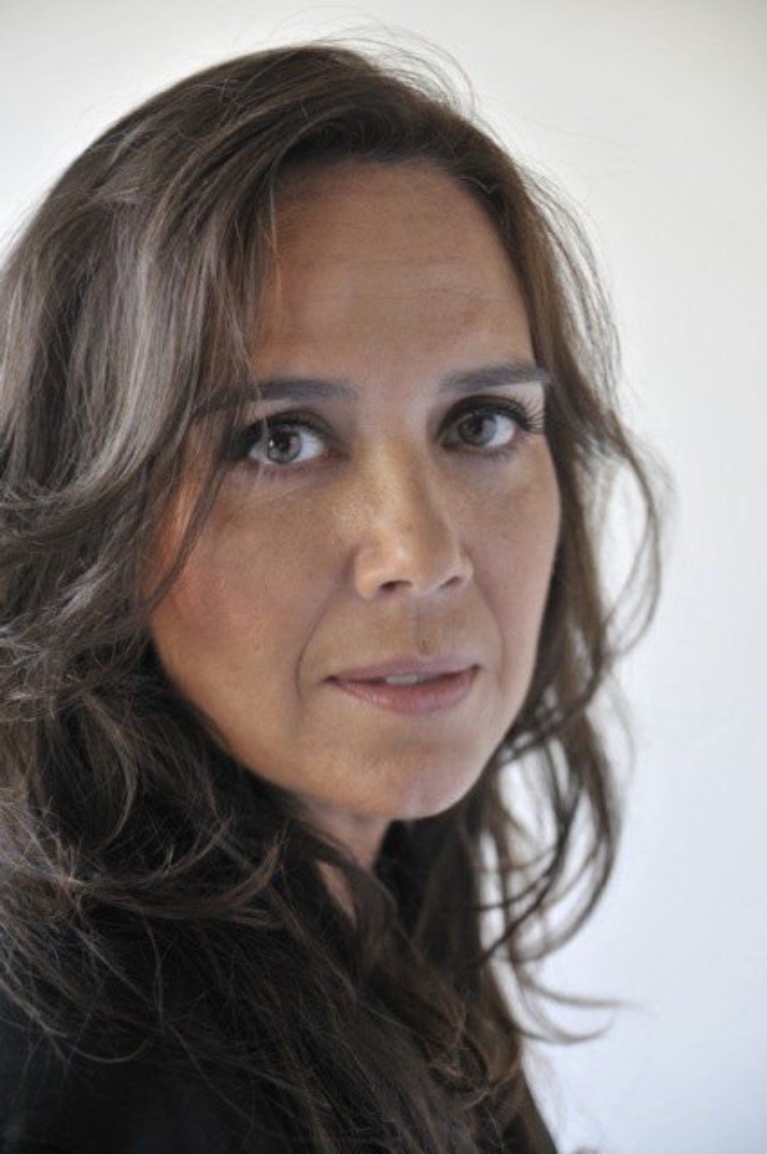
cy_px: 577
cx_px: 384
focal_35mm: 75
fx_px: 2403
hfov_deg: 18.1
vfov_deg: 27.0
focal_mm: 50
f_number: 2.8
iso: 320
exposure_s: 1/160
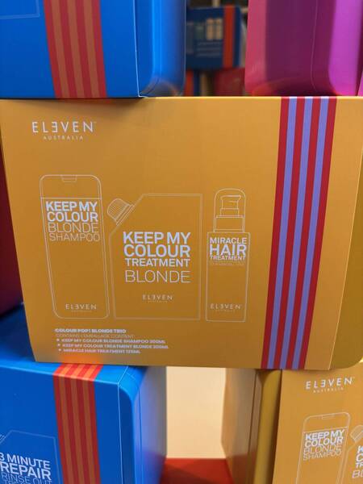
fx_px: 364
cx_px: 182
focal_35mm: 26
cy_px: 242
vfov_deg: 67.3
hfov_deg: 53.1
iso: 80
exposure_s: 1/50
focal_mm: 5.96
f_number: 1.6
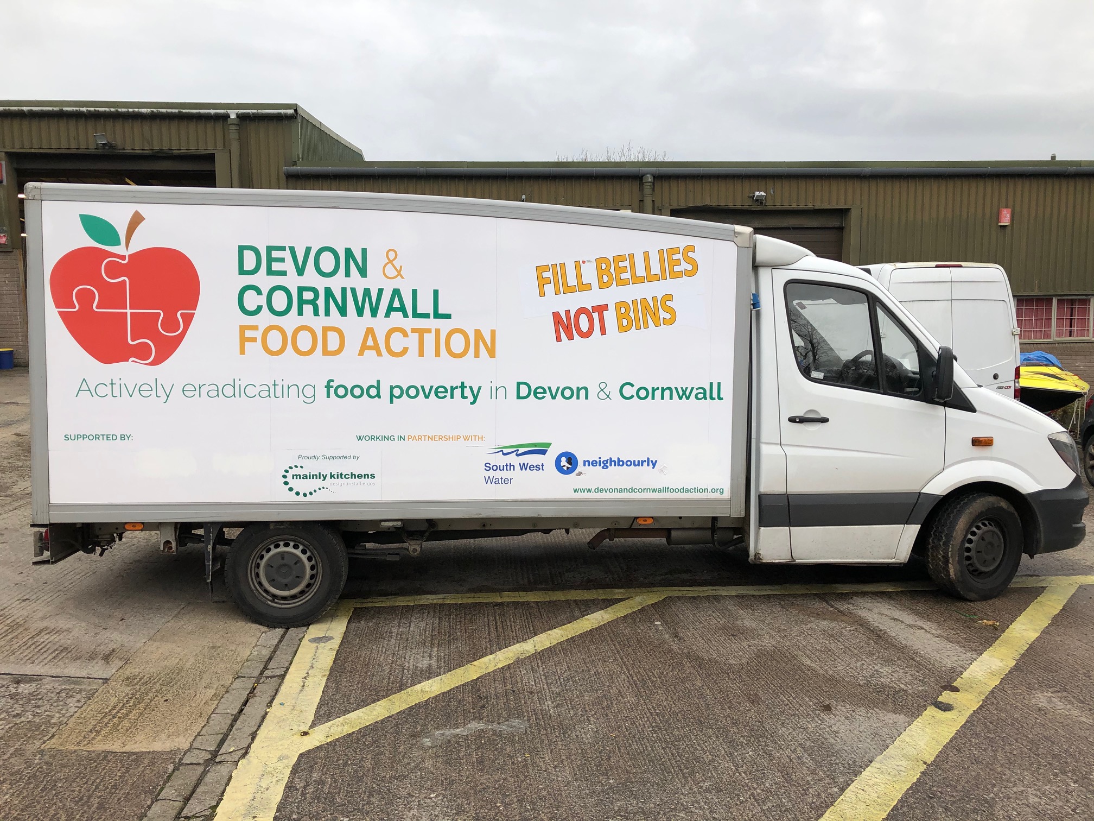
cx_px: 547
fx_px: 885
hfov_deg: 63.4
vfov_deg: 49.7
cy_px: 410
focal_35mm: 28
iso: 20
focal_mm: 3.99
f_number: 1.8
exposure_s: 1/316
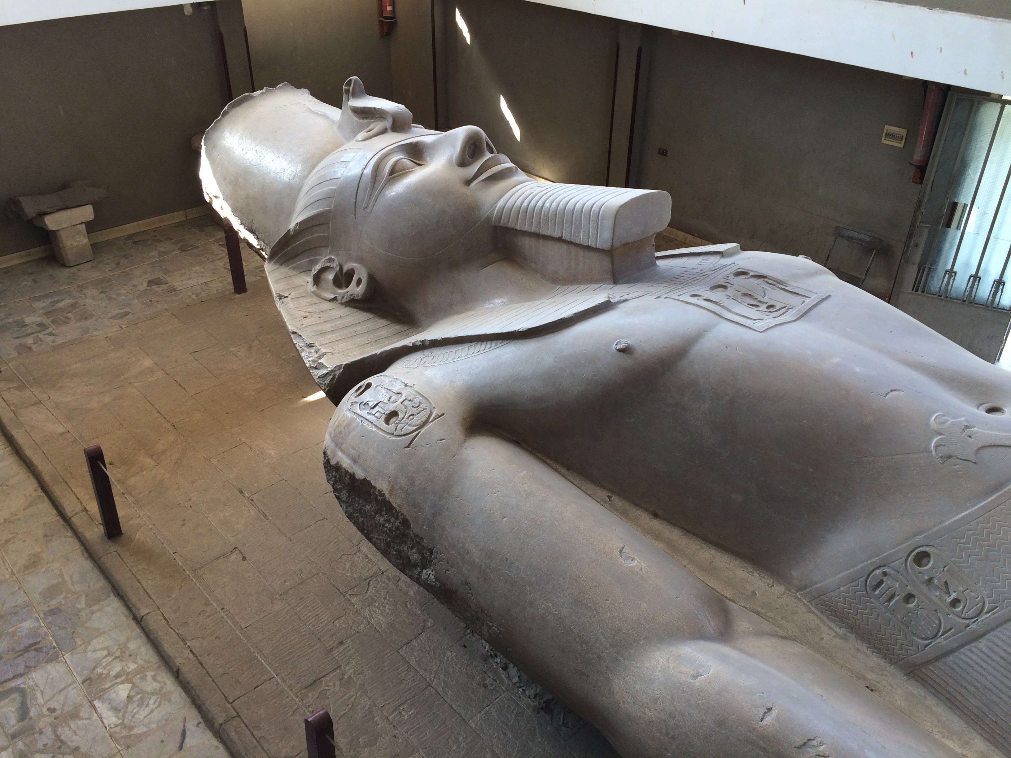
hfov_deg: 61.7
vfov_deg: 48.2
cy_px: 379
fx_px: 847
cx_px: 506
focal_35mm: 29
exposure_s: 1/60
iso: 32
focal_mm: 4.15
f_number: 2.2
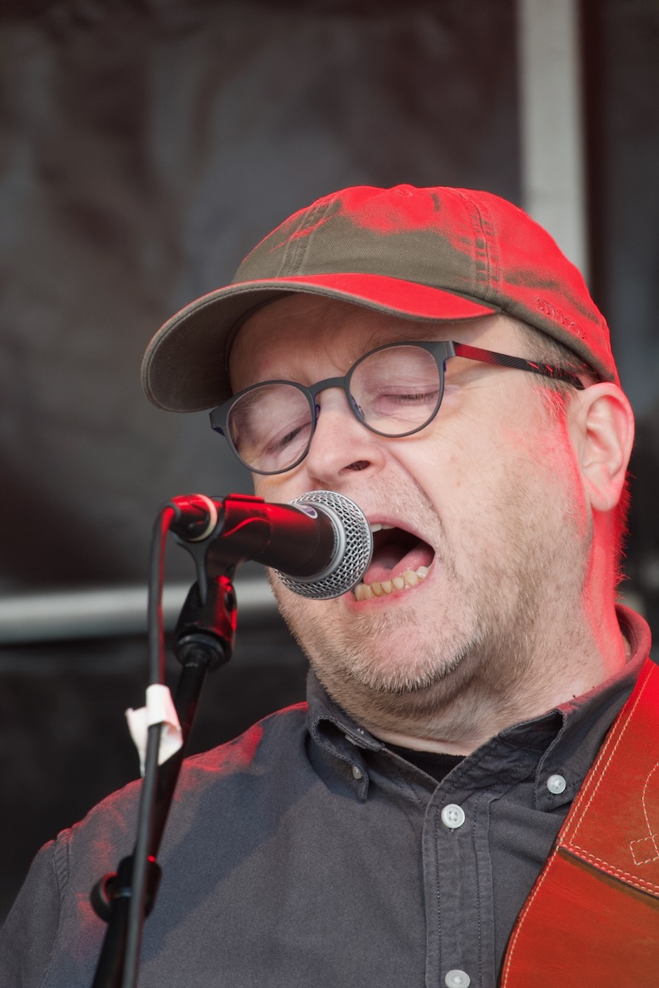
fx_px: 9357
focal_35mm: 341
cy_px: 494
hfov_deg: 4.0
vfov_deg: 6.0
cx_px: 330
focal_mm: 124.94
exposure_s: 1/250
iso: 500
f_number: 4
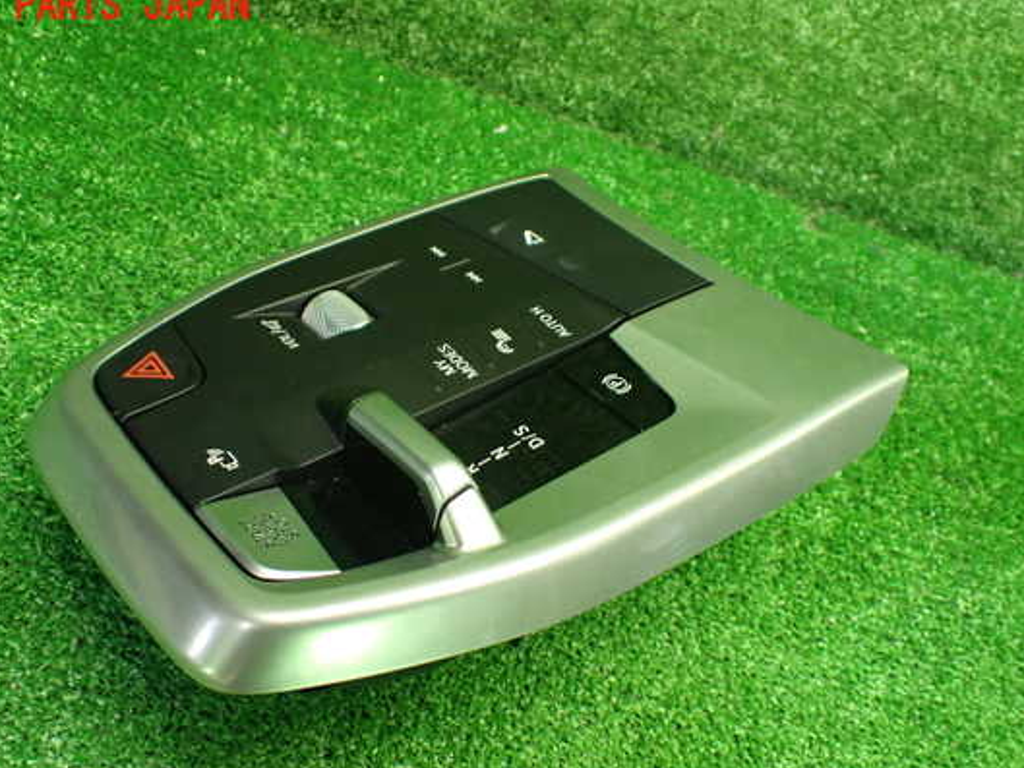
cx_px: 478
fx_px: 1006
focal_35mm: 34
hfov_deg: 53.9
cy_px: 418
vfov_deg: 41.8
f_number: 2.3
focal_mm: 5.4
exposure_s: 1/100
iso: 800
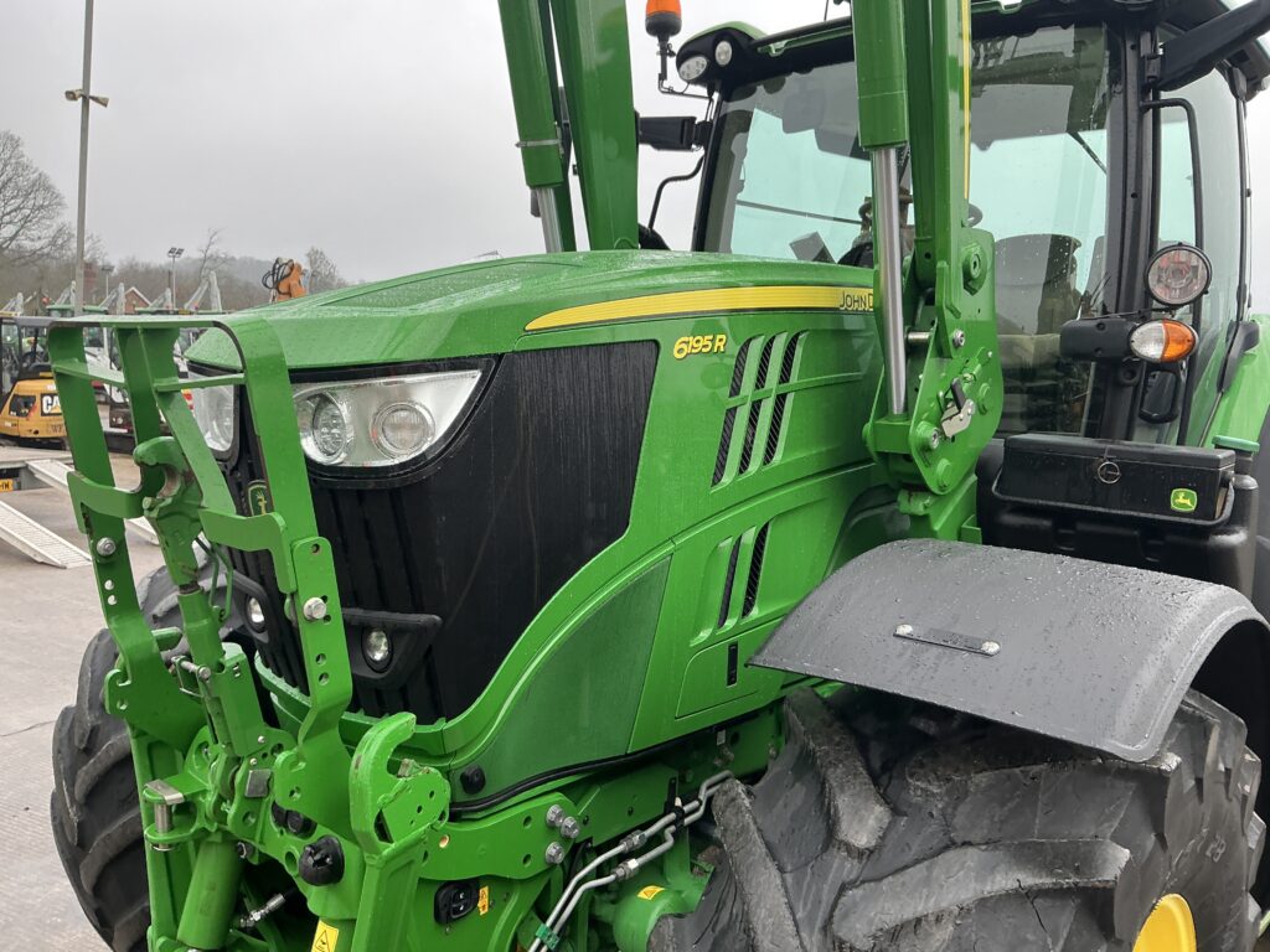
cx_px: 635
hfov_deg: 63.4
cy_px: 476
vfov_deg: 49.7
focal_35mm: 28
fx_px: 1027
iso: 25
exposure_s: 1/289
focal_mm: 3
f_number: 1.8
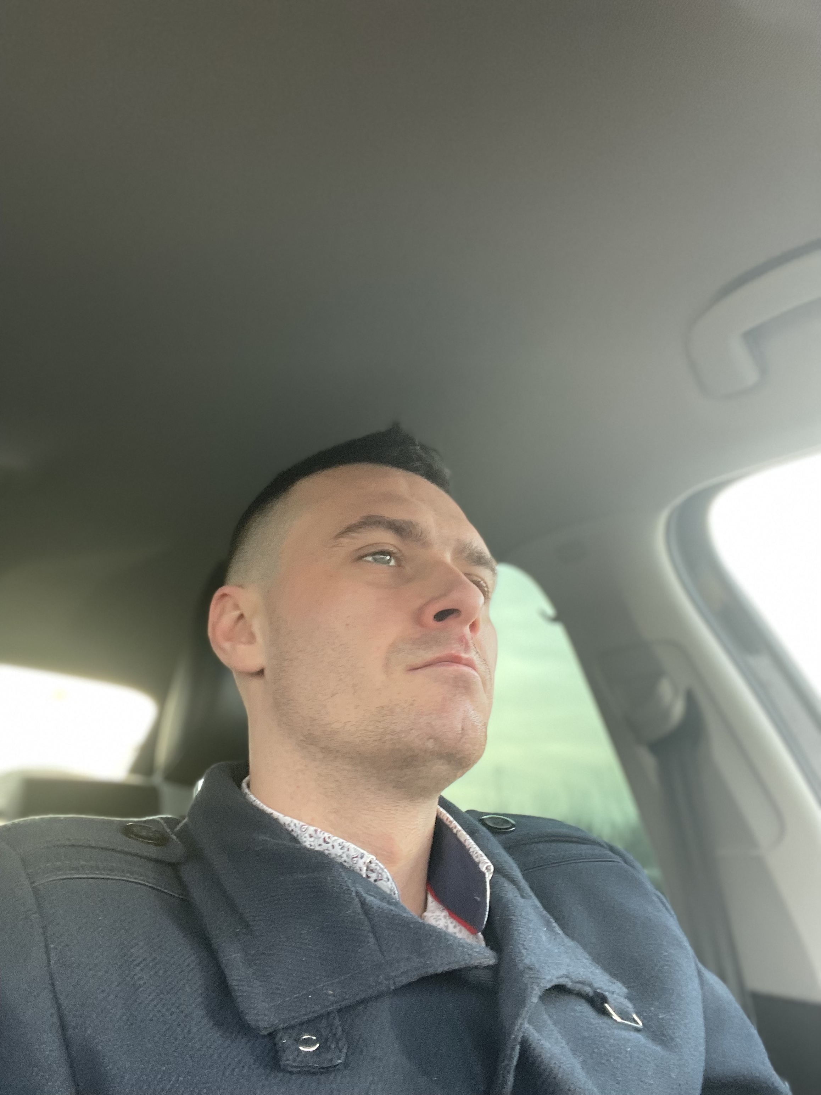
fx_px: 949
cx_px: 410
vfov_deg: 60.0
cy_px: 548
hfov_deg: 46.8
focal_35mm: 30
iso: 100
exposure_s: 1/63
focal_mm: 2.71
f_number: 2.2
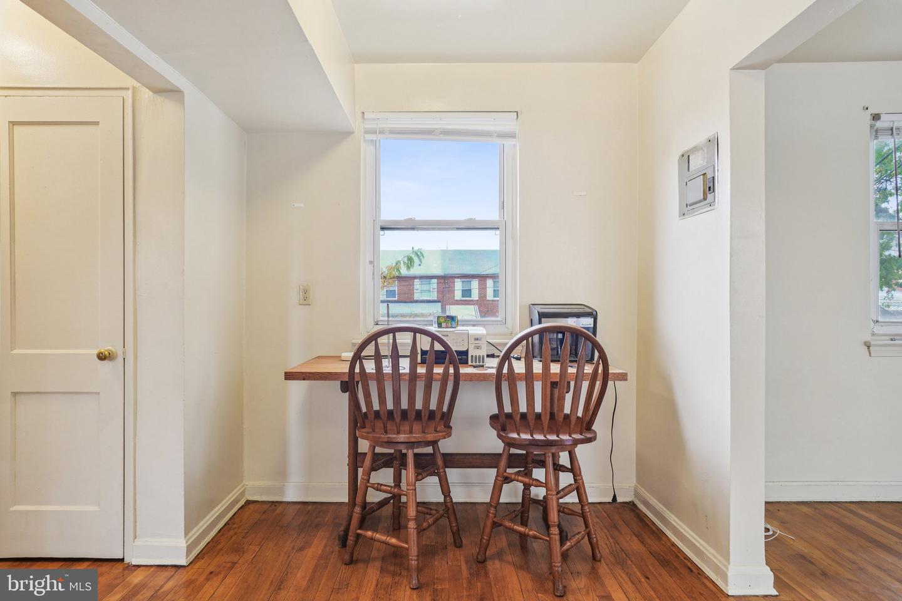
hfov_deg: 90.0
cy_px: 300
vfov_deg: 67.4
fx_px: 451
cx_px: 451
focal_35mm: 18
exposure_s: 1/5
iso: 100
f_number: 7.1
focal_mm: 12
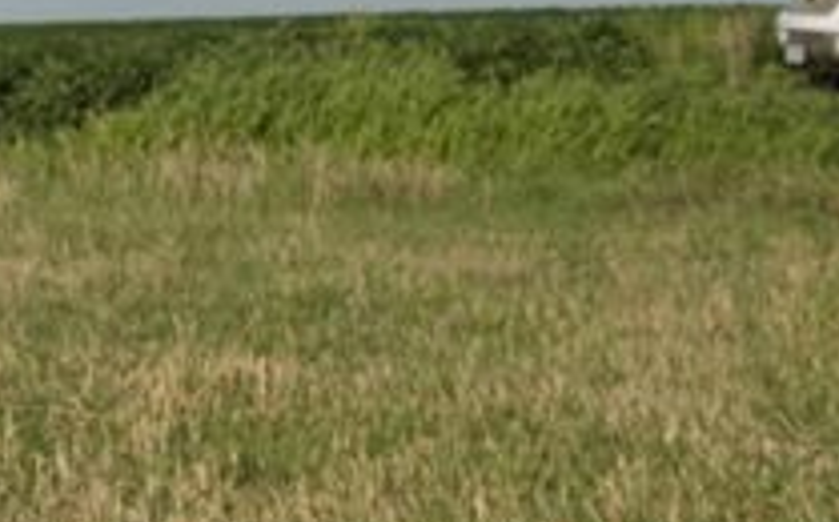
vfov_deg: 8.6
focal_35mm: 151
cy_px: 432
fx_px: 3448
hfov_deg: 12.7
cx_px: -646
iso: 200
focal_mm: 31
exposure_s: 1/400
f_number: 10
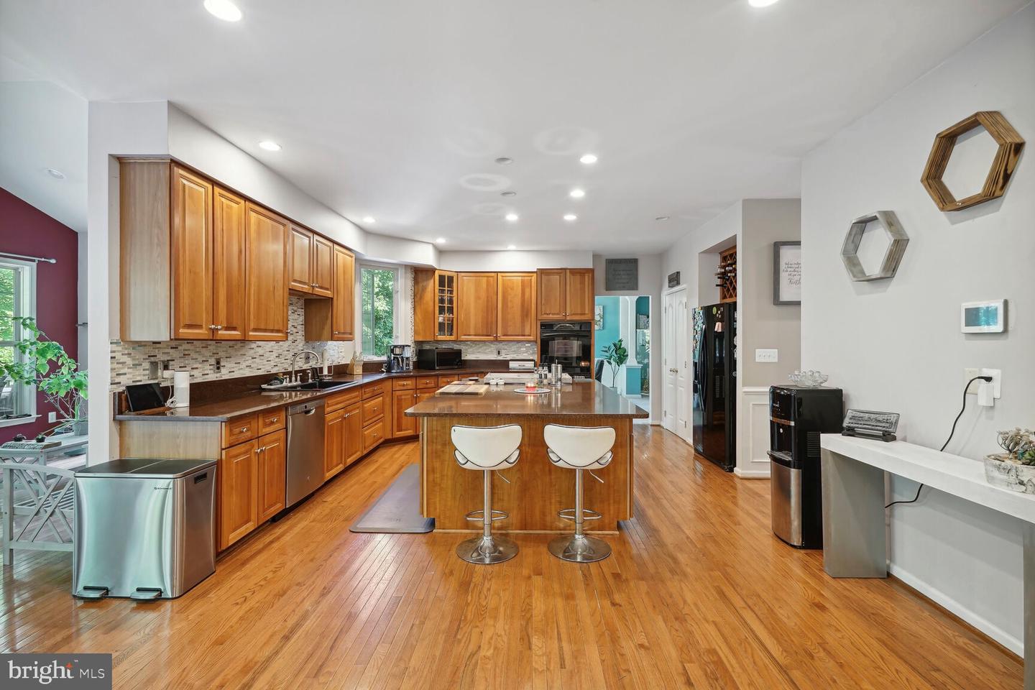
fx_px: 460
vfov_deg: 73.7
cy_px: 345
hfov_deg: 96.7
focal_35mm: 16
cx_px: 518
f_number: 9
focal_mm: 16
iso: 800
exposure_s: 1/13
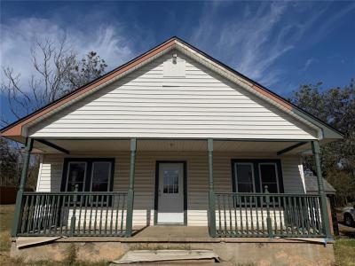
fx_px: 246
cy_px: 133
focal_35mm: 24
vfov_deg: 56.8
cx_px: 178
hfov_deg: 71.6
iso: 64
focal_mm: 6.76
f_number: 1.78
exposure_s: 1/14286
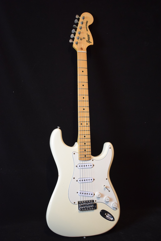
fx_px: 252
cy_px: 120
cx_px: 80
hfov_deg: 35.5
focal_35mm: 38
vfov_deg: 51.3
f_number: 4
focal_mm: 25
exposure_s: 1/60
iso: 2000
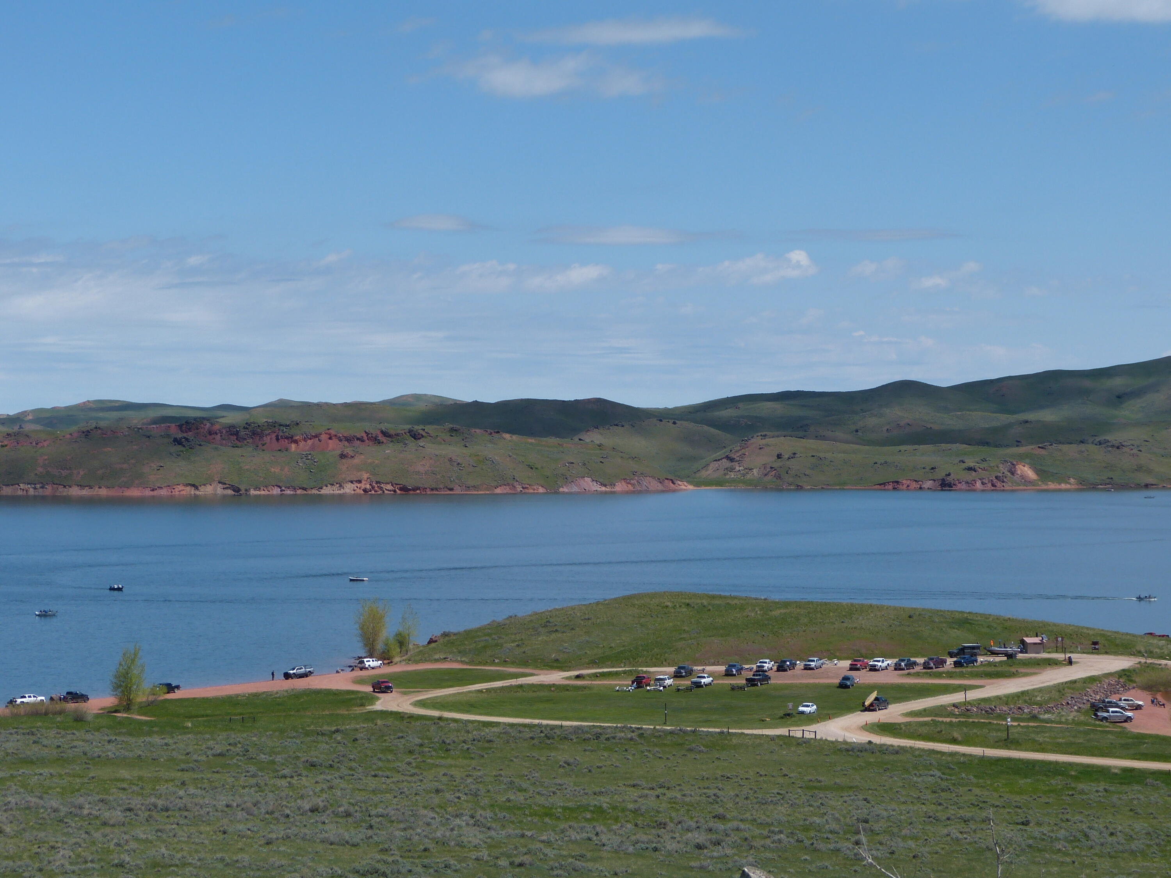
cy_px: 439
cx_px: 586
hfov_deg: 23.0
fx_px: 2875
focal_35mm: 85
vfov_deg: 17.4
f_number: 4
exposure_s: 1/1600
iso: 100
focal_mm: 14.5
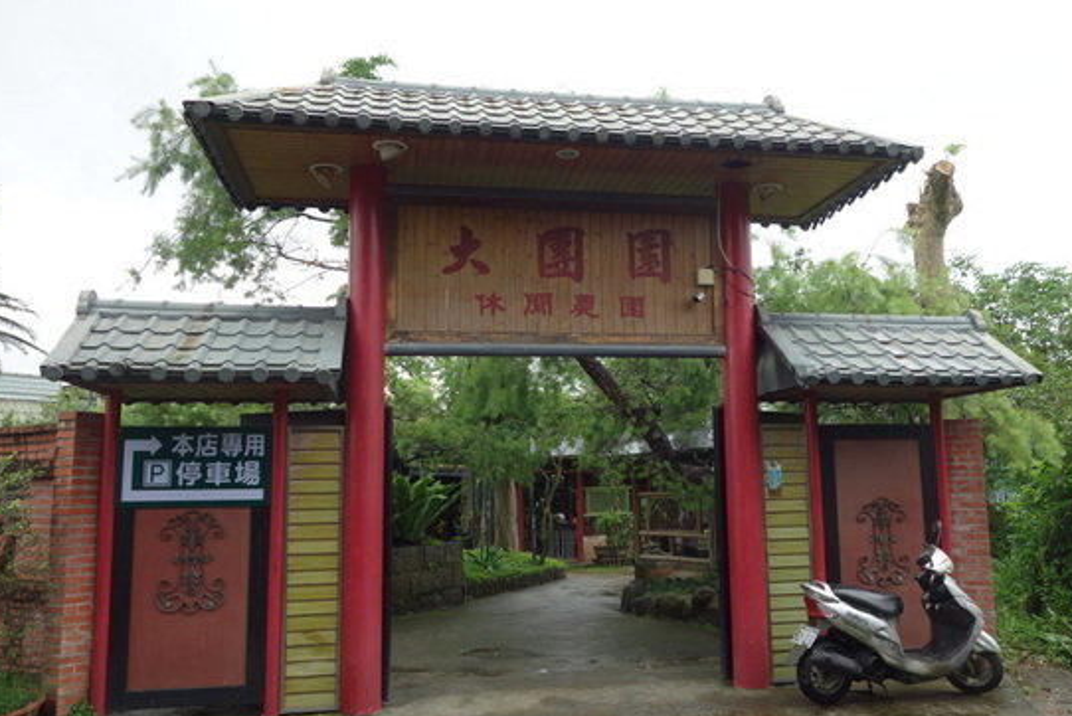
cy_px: 357
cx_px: 580
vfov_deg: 42.4
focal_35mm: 31
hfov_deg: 60.2
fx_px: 924
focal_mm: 10.4
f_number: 4.5
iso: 125
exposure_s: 1/100
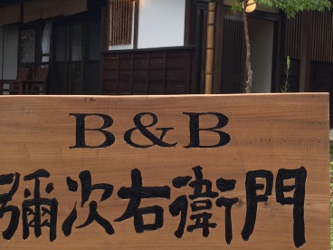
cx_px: 214
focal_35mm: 60
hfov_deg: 32.0
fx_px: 577
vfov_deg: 24.4
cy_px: 113
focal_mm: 3.3
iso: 25
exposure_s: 1/196
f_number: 2.4
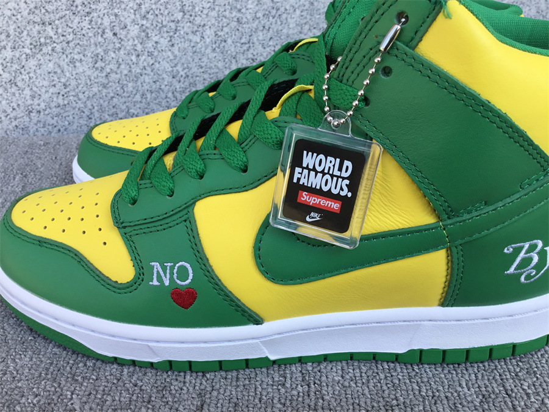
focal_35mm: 31
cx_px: 274
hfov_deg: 58.4
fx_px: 492
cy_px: 206
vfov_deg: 45.4
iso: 25
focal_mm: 3.3
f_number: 2.4
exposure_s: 1/328
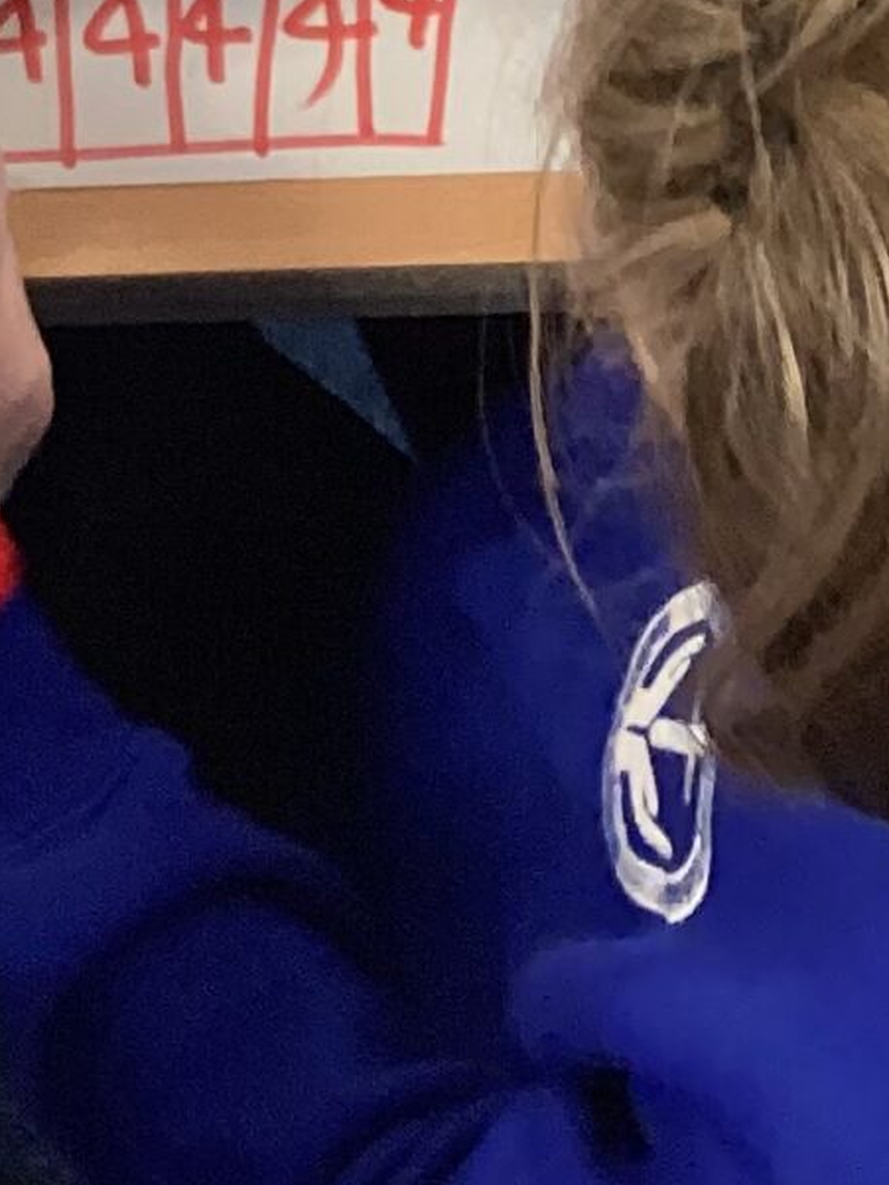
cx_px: -511
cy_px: -519
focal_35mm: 132
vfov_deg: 14.1
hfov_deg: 10.8
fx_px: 4518
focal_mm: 3.3
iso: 125
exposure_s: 1/50
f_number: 2.4
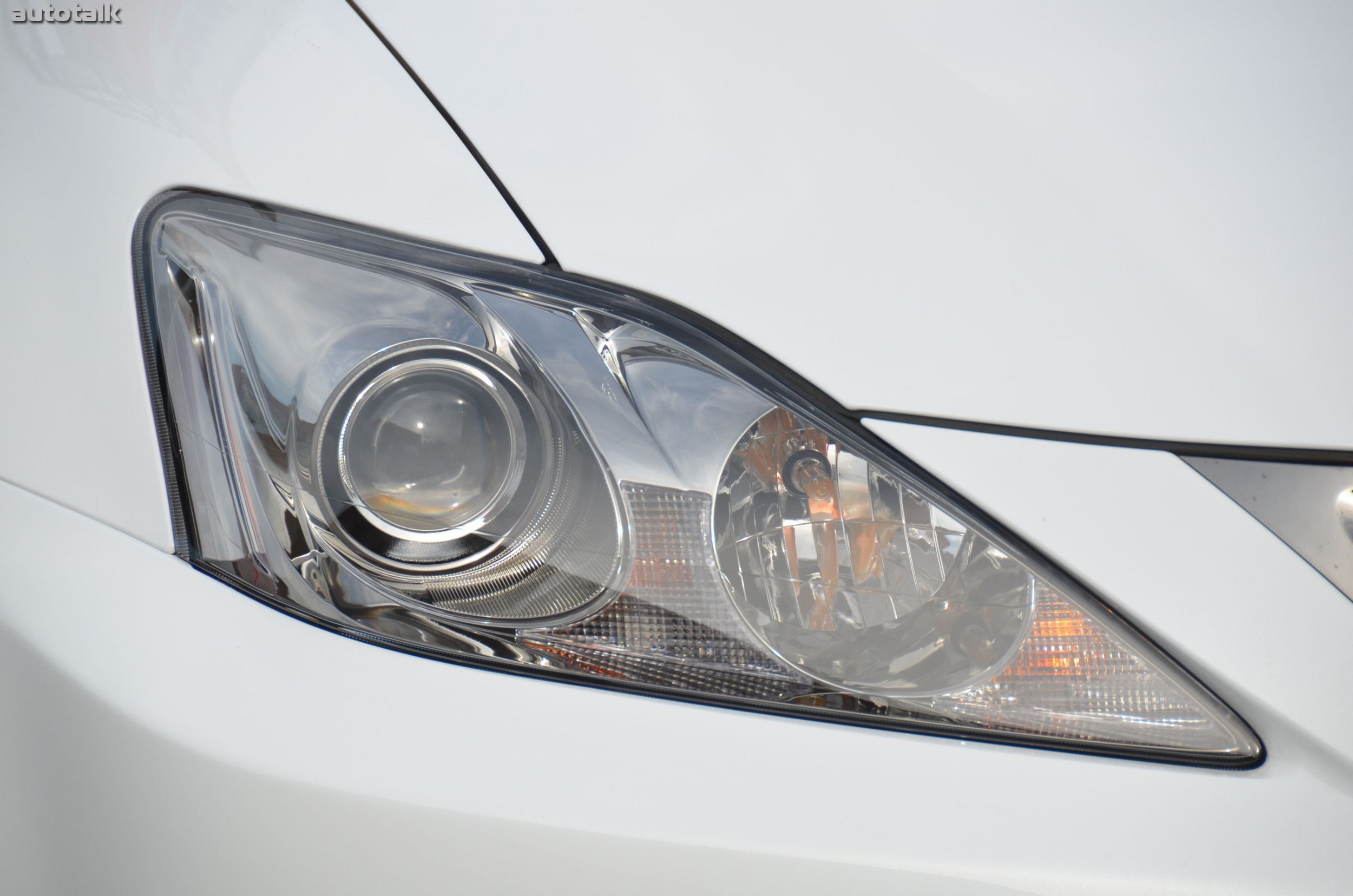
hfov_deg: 6.9
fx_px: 11252
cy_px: 448
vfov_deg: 4.6
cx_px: 676
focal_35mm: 300
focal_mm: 200
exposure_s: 1/1600
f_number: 5.6
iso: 400
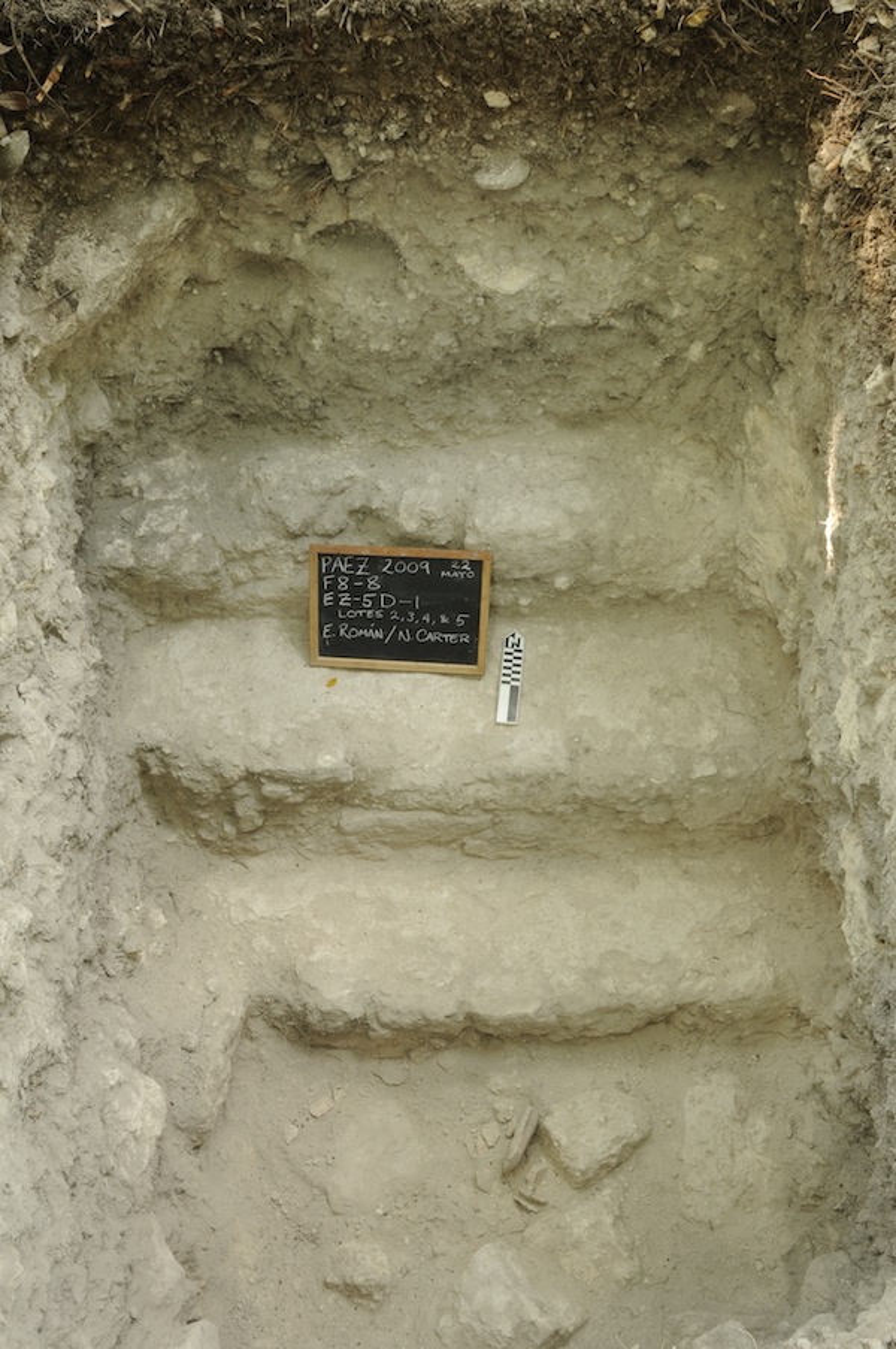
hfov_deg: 39.9
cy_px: 674
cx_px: 448
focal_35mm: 33
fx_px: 1235
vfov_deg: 57.3
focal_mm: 22
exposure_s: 3
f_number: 22
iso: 100
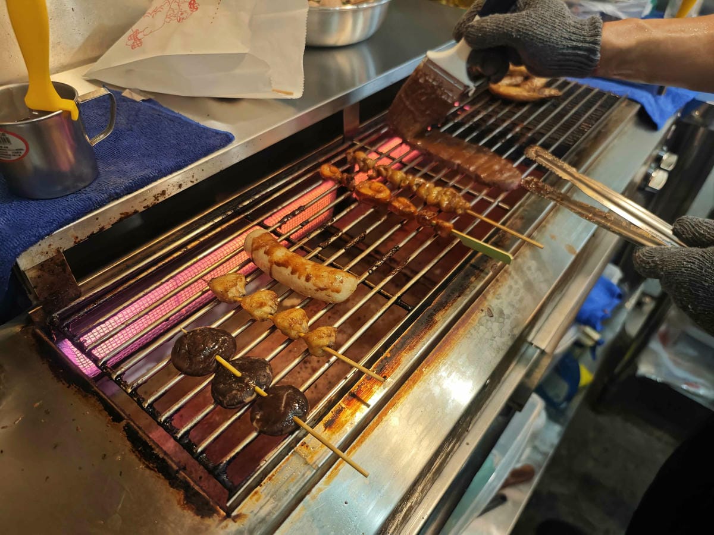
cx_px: 357
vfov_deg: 58.9
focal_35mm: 23
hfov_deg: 73.9
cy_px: 268
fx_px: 474
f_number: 1.63
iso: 1455
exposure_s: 1/360
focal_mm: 8.72
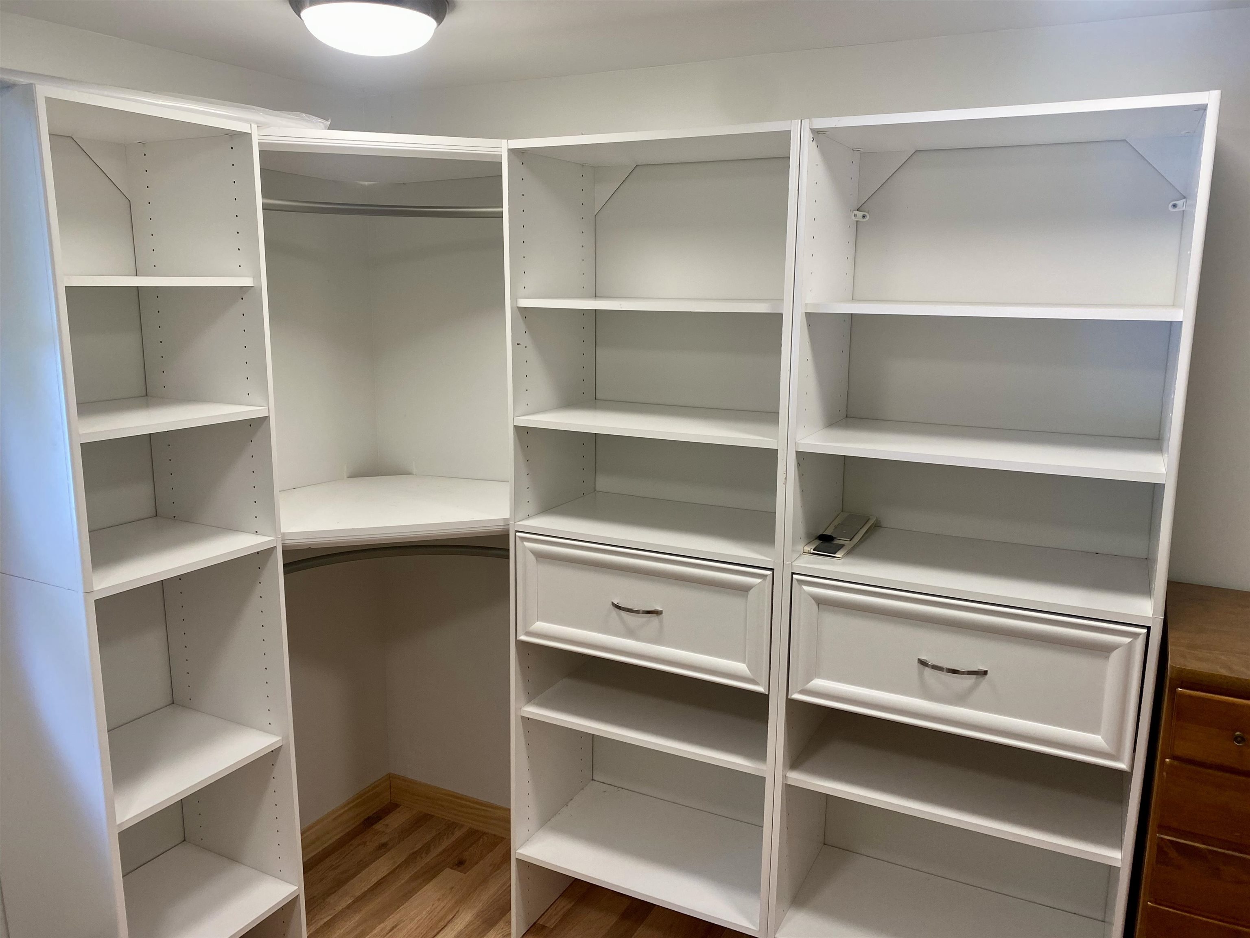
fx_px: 939
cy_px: 469
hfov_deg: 67.3
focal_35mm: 26
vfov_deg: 53.1
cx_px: 625
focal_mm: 4.25
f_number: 1.8
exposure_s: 1/120
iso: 100
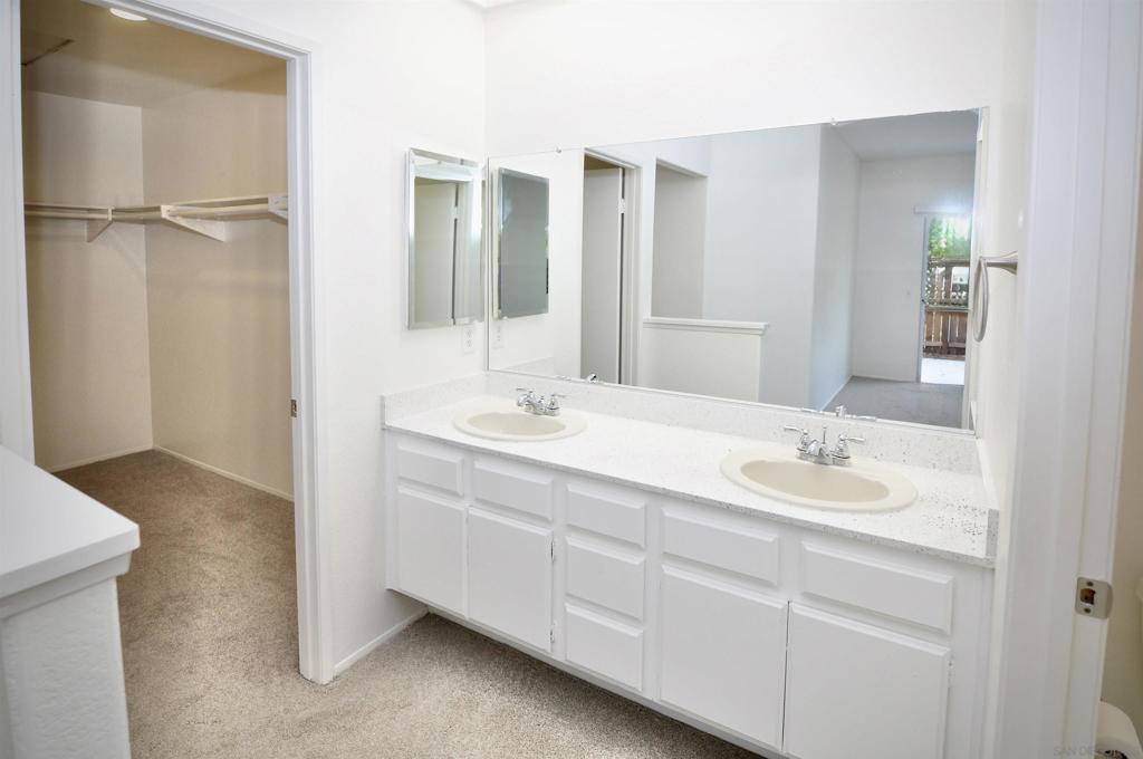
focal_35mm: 16
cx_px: 572
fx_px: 523
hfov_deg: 95.1
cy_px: 380
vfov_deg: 71.9
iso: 400
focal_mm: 11
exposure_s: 1/60
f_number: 4
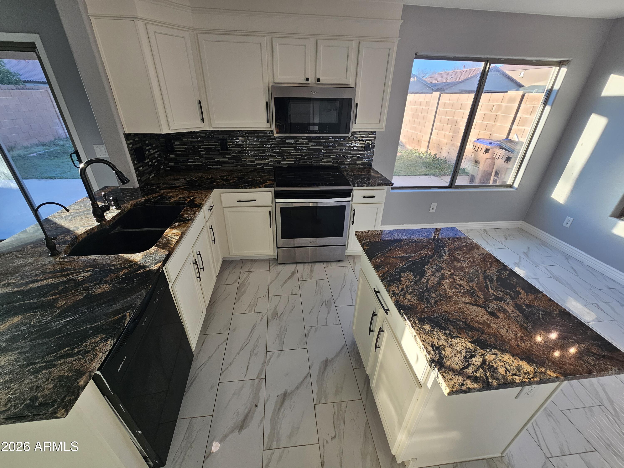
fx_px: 234
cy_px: 234
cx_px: 312
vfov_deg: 89.9
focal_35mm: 13
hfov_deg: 106.2
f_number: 2.2
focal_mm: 2.2
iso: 64
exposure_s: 1/120
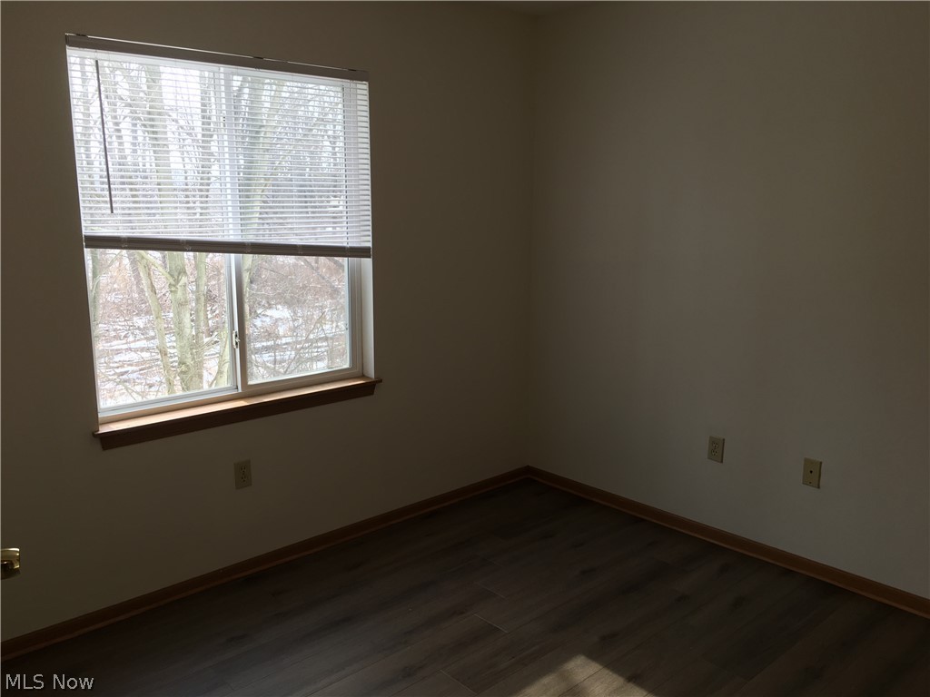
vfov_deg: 48.2
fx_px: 779
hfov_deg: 61.7
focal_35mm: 29
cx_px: 465
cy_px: 348
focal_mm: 4.15
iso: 25
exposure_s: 1/120
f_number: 2.2
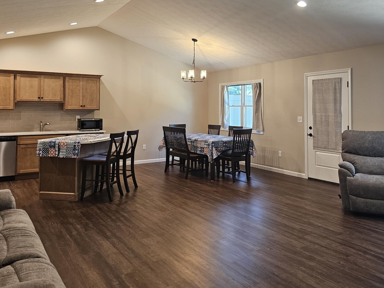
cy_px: 104
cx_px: 210
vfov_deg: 45.0
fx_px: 344
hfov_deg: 58.3
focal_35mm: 31
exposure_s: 1/120
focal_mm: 6.3
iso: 200
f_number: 1.7
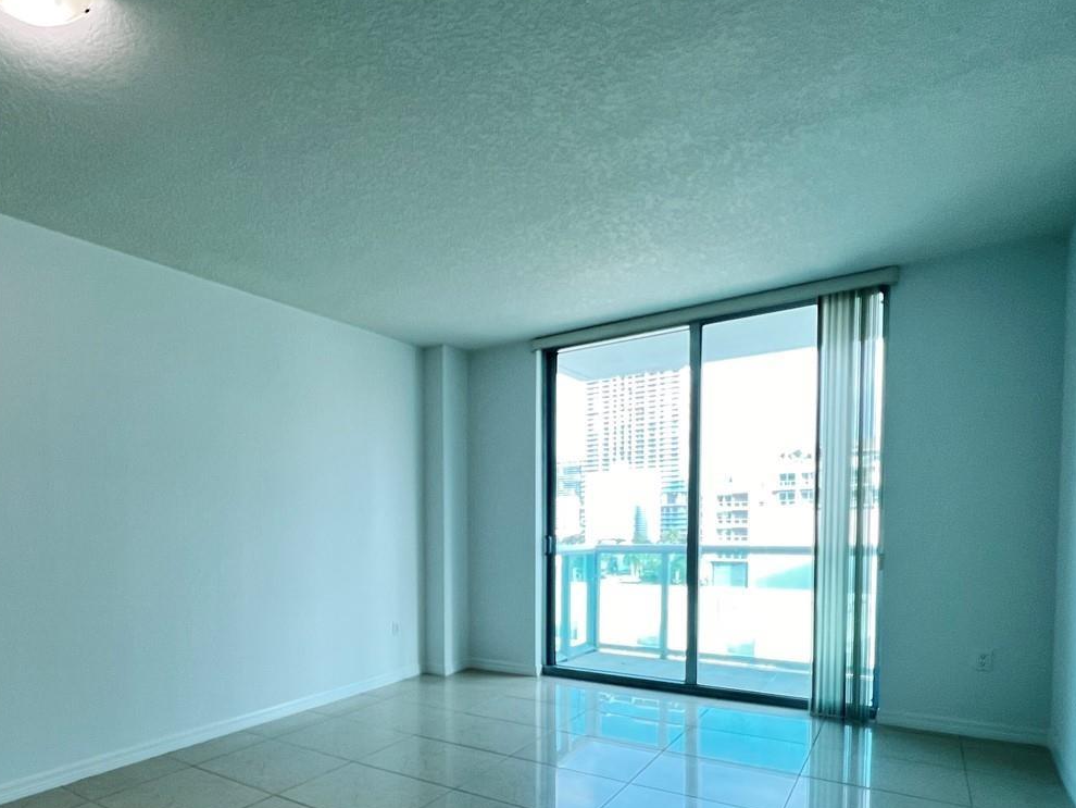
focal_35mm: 21
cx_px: 298
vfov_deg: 61.2
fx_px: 653
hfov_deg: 74.5
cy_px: 569
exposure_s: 1/120
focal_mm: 1.57
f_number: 1.8
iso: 100
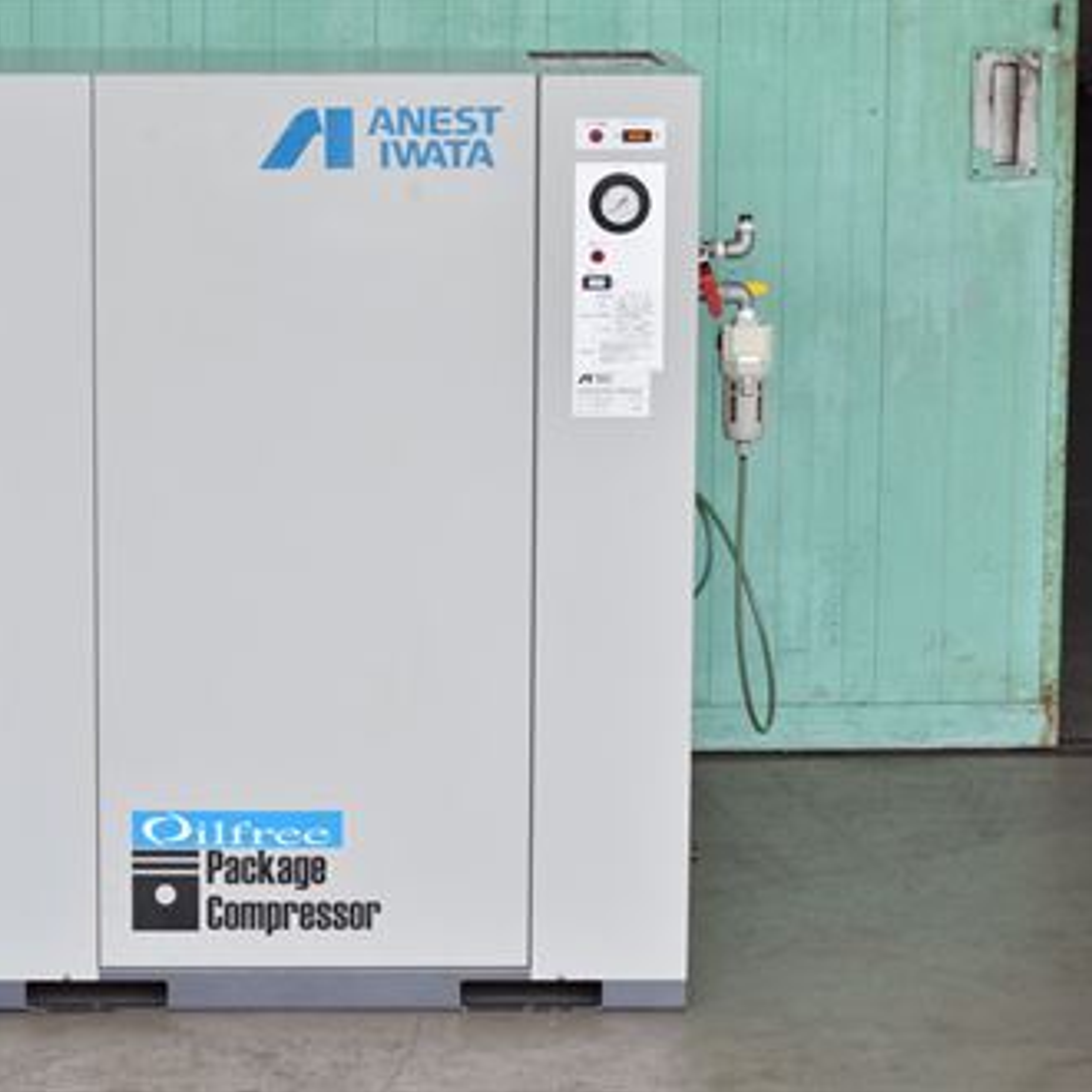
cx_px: 291
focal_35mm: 120
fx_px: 4283
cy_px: 543
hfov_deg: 14.5
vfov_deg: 14.5
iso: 1250
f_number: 6.3
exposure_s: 1/800
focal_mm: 62
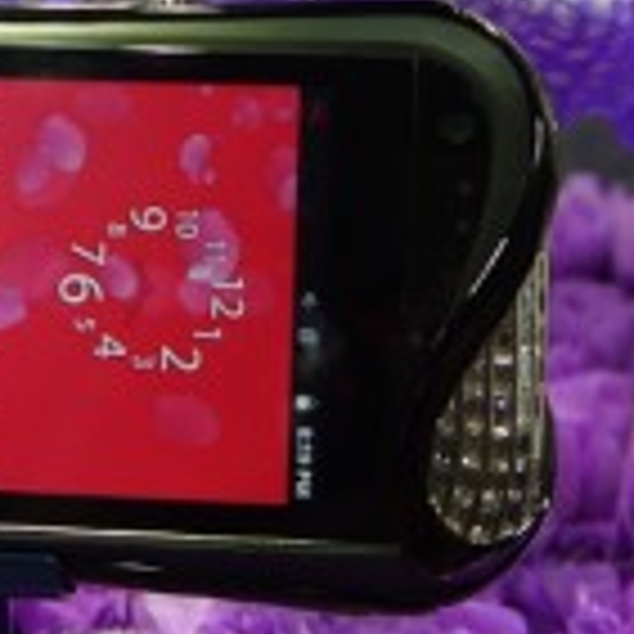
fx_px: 2611
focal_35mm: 126
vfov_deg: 13.7
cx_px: 36
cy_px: 58
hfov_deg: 13.7
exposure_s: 1/60
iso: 100
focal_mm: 17
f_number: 3.9
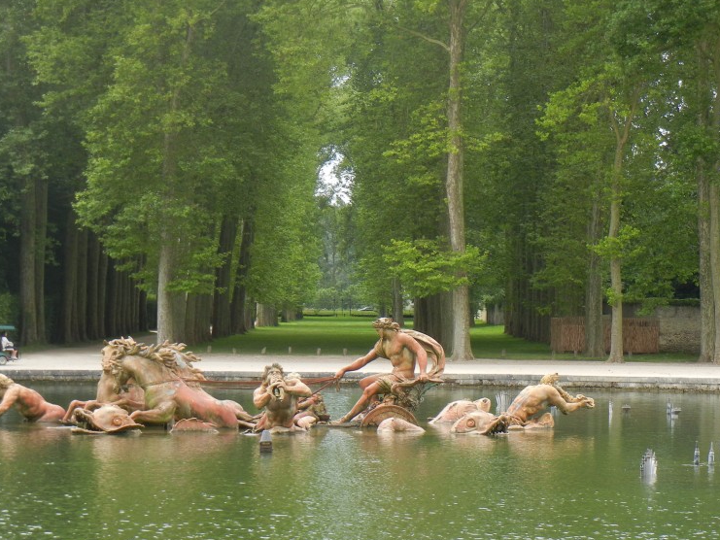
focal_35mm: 141
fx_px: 2933
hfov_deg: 14.0
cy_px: 365
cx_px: 383
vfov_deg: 10.5
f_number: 4.5
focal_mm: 18.3
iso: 160
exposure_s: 1/220
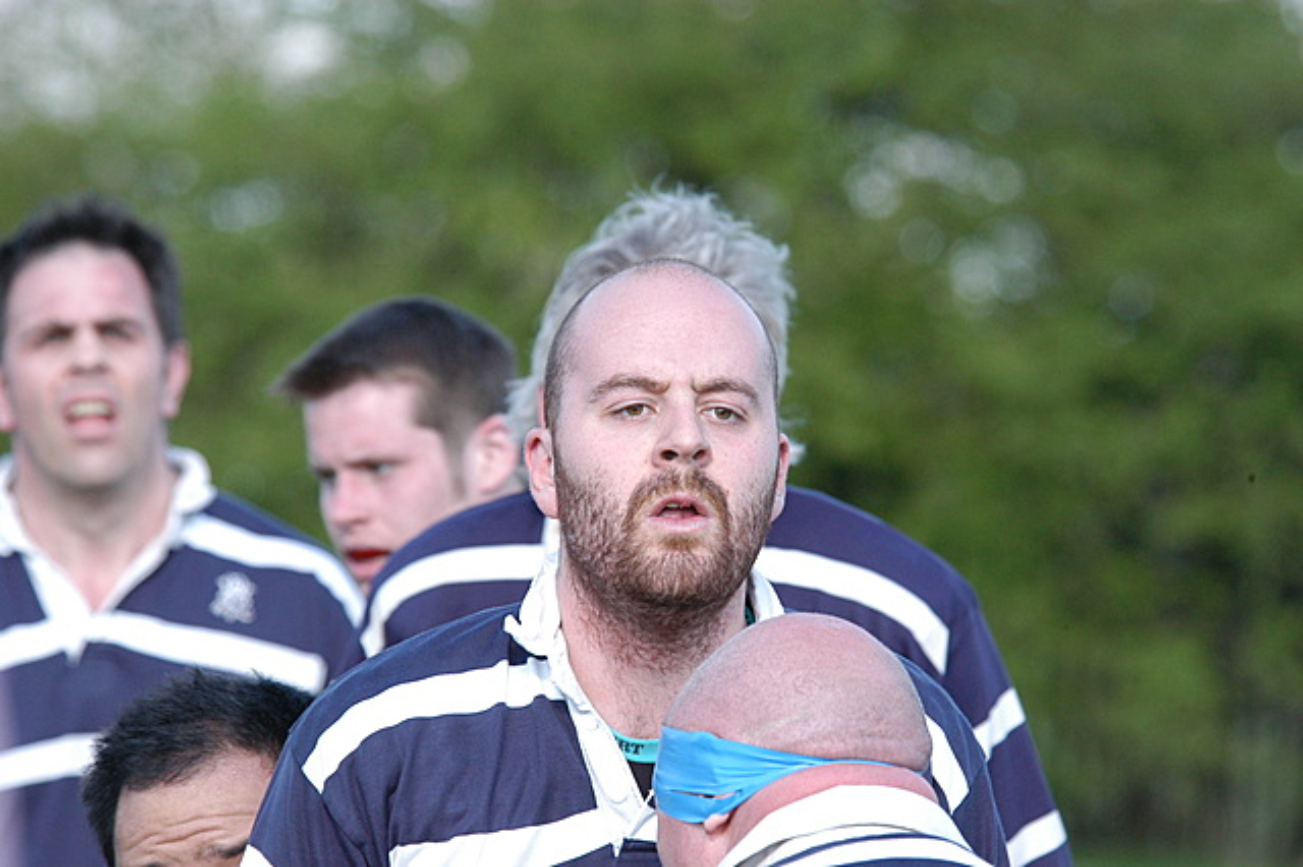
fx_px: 13023
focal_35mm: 360
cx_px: 652
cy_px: 434
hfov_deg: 5.7
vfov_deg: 3.8
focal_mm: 240
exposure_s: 1/640
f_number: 6.3
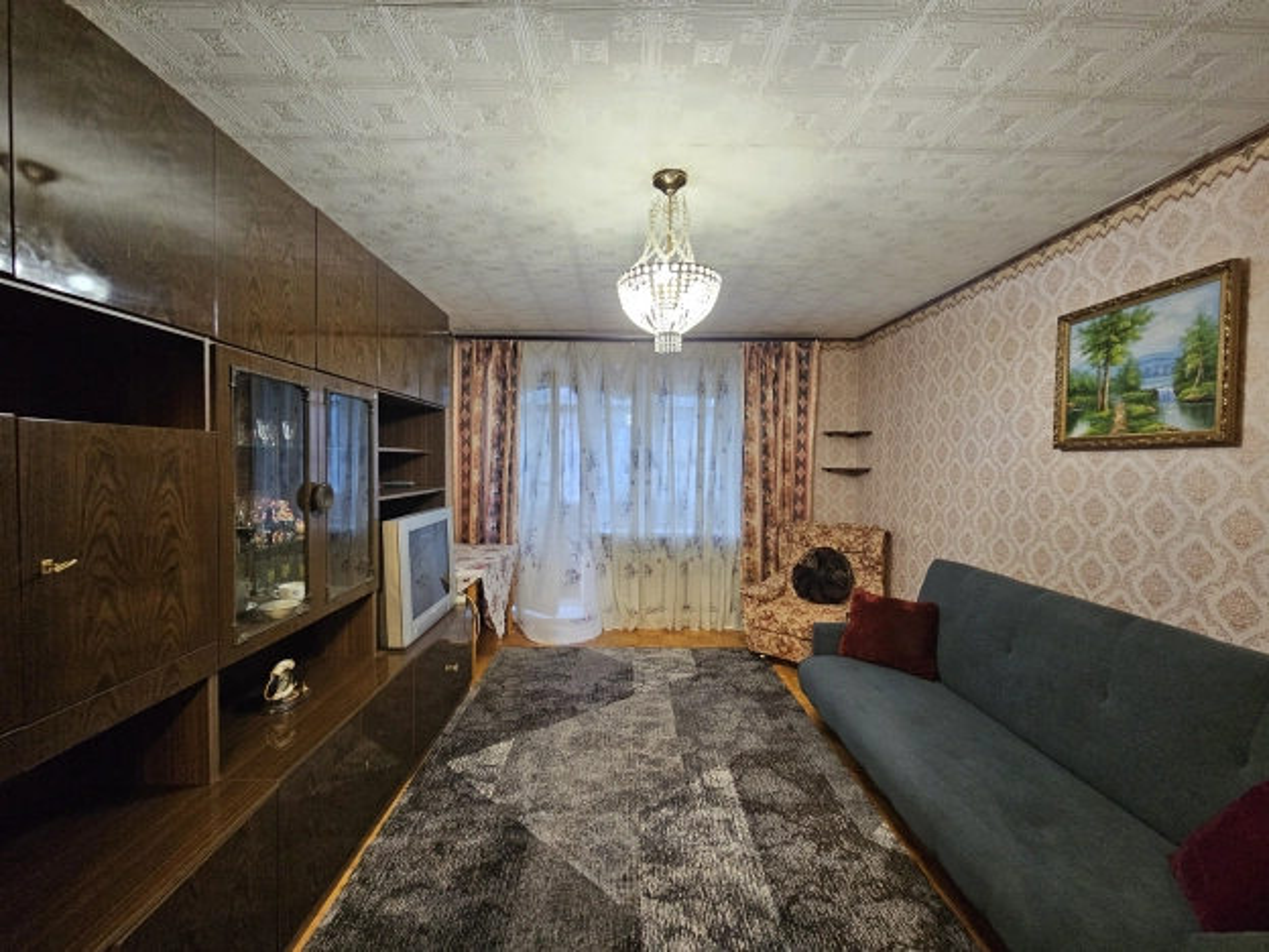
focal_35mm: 13
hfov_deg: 106.2
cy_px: 476
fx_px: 477
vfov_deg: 89.9
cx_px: 634
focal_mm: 2.2
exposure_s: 1/33.3
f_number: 2.2
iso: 500
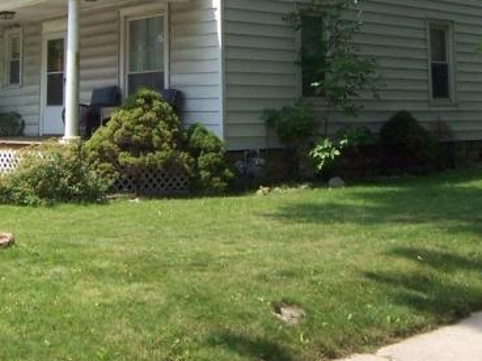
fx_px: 835
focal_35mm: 60
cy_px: 0
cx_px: 208
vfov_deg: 23.4
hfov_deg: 32.1
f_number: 5.6
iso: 64
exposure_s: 1/160
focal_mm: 3.8
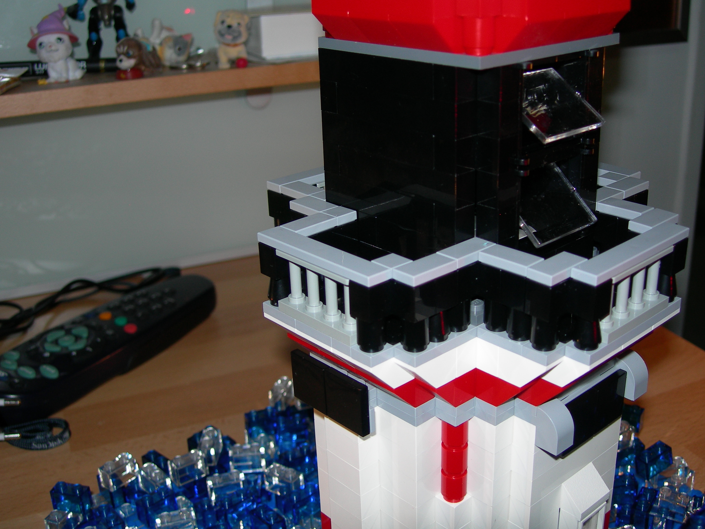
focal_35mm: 42
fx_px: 855
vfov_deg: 34.4
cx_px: 355
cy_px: 255
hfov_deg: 44.8
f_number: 2.8
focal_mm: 7.8
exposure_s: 1/60.1
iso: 50
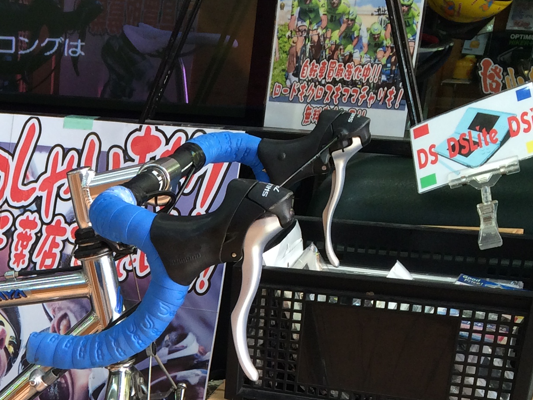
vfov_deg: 17.5
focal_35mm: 80
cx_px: -65
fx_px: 1232
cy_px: 497
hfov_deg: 22.9
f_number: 2.2
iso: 64
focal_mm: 4.12
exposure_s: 1/120
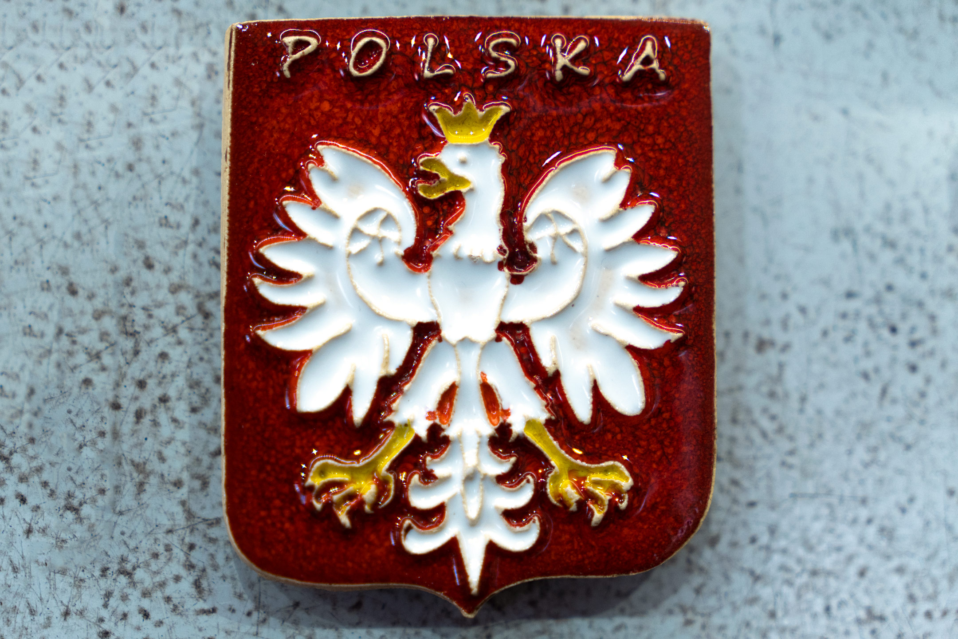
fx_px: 1996
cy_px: 320
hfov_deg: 27.0
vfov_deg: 18.2
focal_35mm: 75
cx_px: 479
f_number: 2.8
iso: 320
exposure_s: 1/160
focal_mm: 50
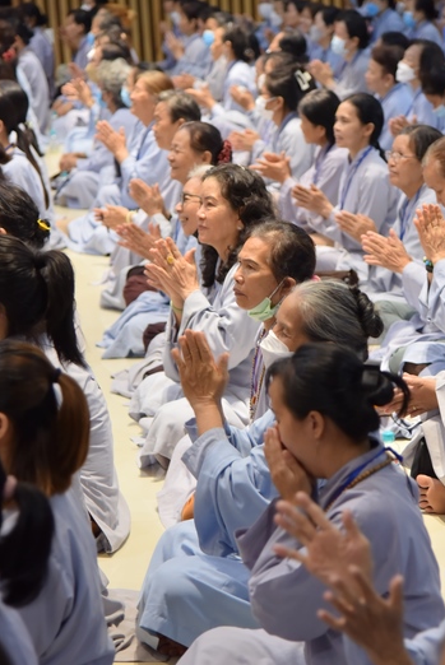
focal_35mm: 107
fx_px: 1980
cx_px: 246
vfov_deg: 19.1
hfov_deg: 12.8
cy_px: 345
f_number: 4
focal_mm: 86
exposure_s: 1/100
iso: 1250
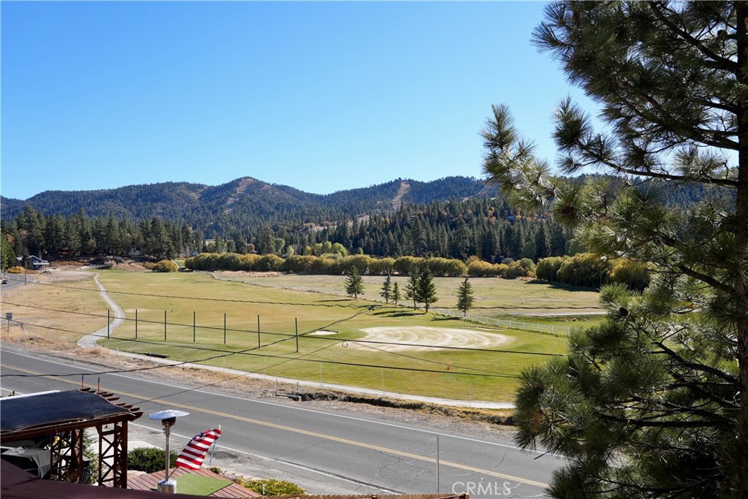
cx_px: 374
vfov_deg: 45.0
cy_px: 250
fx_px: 603
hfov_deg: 63.7
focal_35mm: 29
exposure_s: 1/160
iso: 80
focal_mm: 29
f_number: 6.3
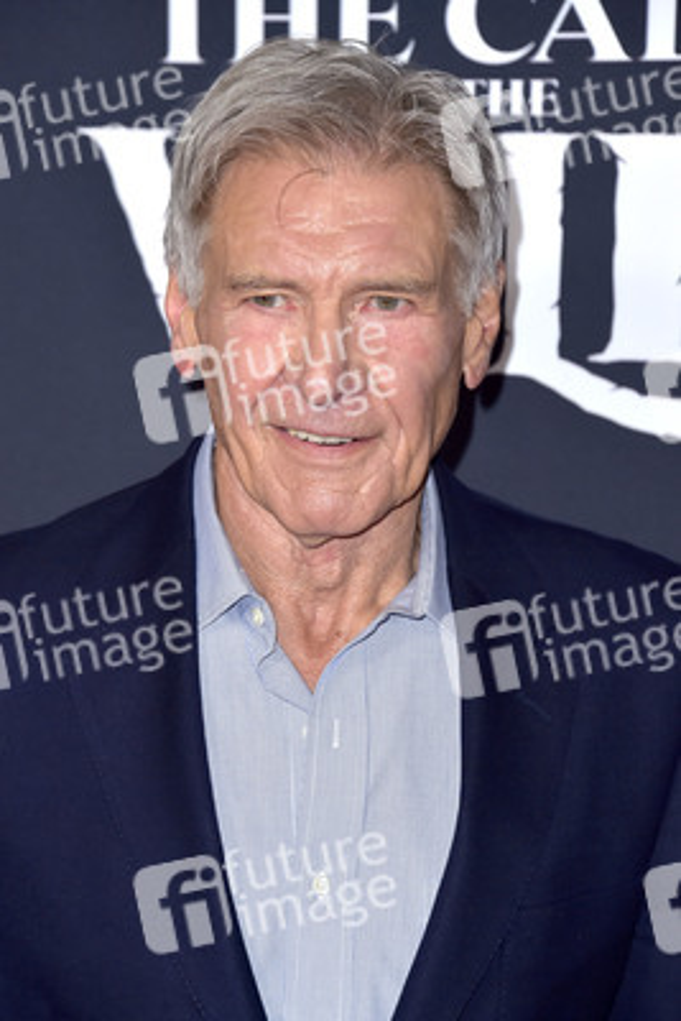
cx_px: 340
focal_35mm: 180
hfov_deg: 7.6
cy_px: 510
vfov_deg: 11.4
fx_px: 5103
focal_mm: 180
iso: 320
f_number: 7.1
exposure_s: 1/250
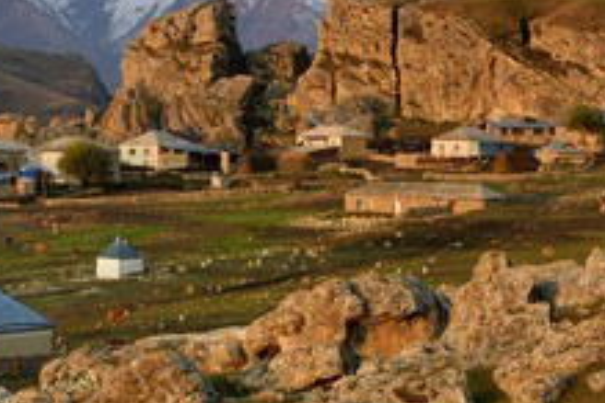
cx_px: 97
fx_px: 2252
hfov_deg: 15.2
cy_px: 116
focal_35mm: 134
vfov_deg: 10.2
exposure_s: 1/160
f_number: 11
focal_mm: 70
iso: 800
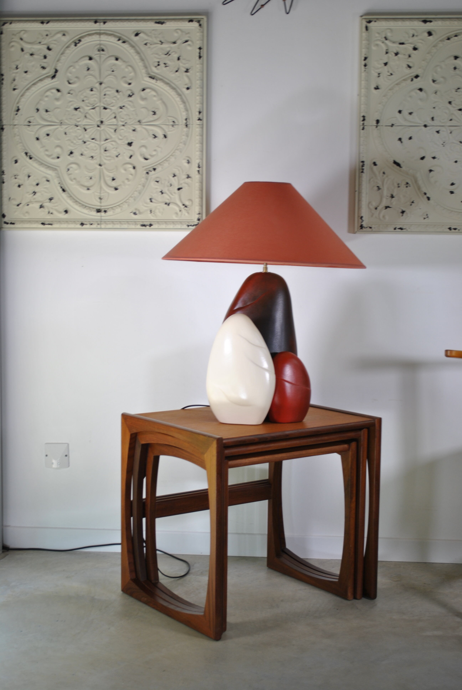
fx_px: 1036
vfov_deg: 36.8
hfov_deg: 25.1
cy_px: 345
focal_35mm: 54
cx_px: 231
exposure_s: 1/50
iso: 100
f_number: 5
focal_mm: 36
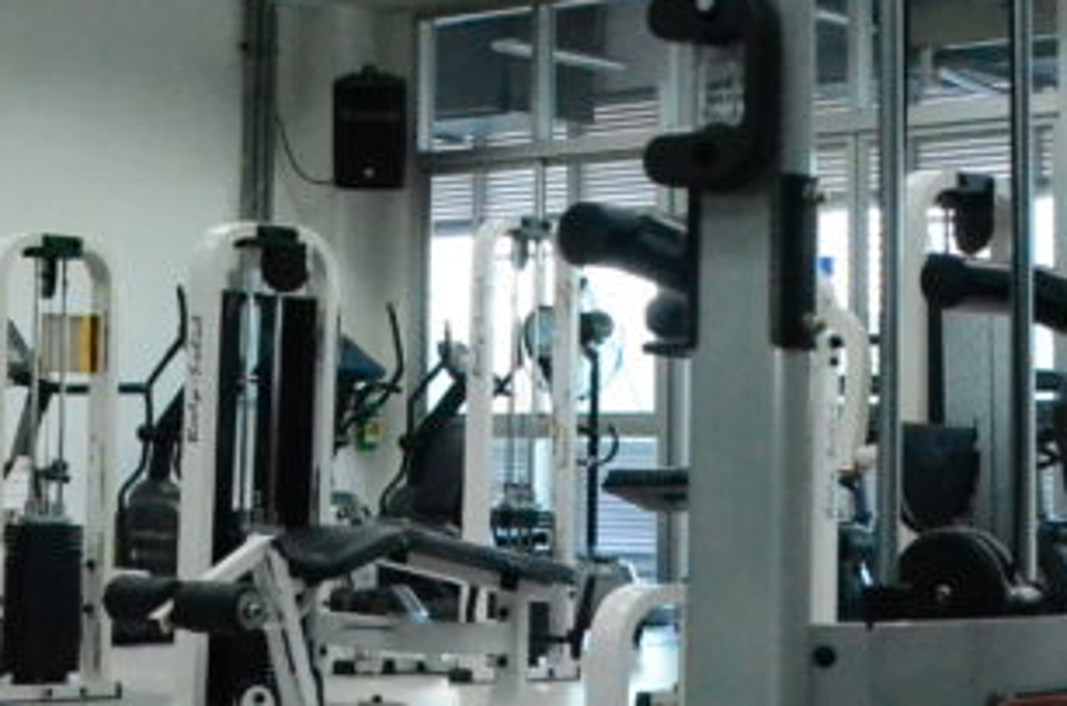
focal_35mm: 90
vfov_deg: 15.0
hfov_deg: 22.1
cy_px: 132
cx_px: 80
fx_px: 2661
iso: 6400
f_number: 3.5
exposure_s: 1/1000
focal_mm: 18
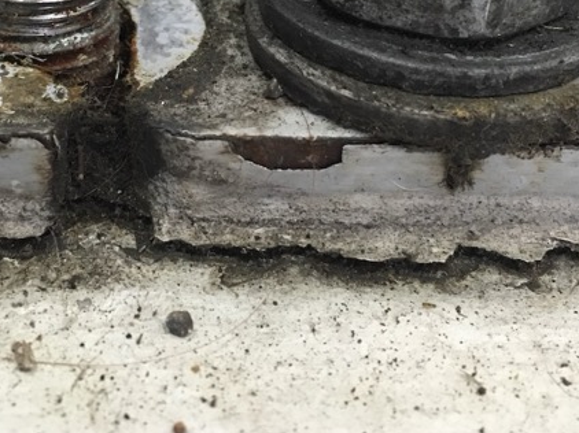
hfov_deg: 34.7
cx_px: 196
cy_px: 56
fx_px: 919
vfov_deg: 25.8
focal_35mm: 55
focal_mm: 4.15
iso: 200
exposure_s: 1/33
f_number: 2.2
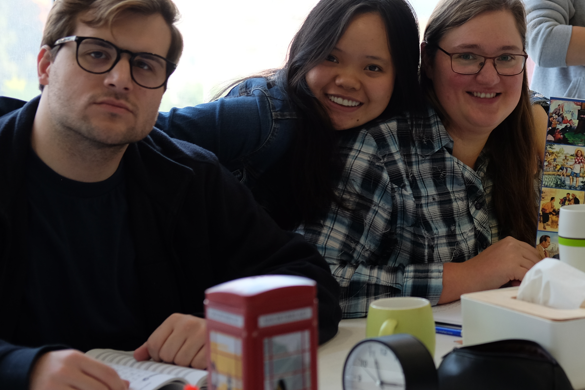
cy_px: 163
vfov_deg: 13.8
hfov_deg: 20.3
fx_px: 1609
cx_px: 502
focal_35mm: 99
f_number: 2.8
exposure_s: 1/160
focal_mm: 35
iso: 400
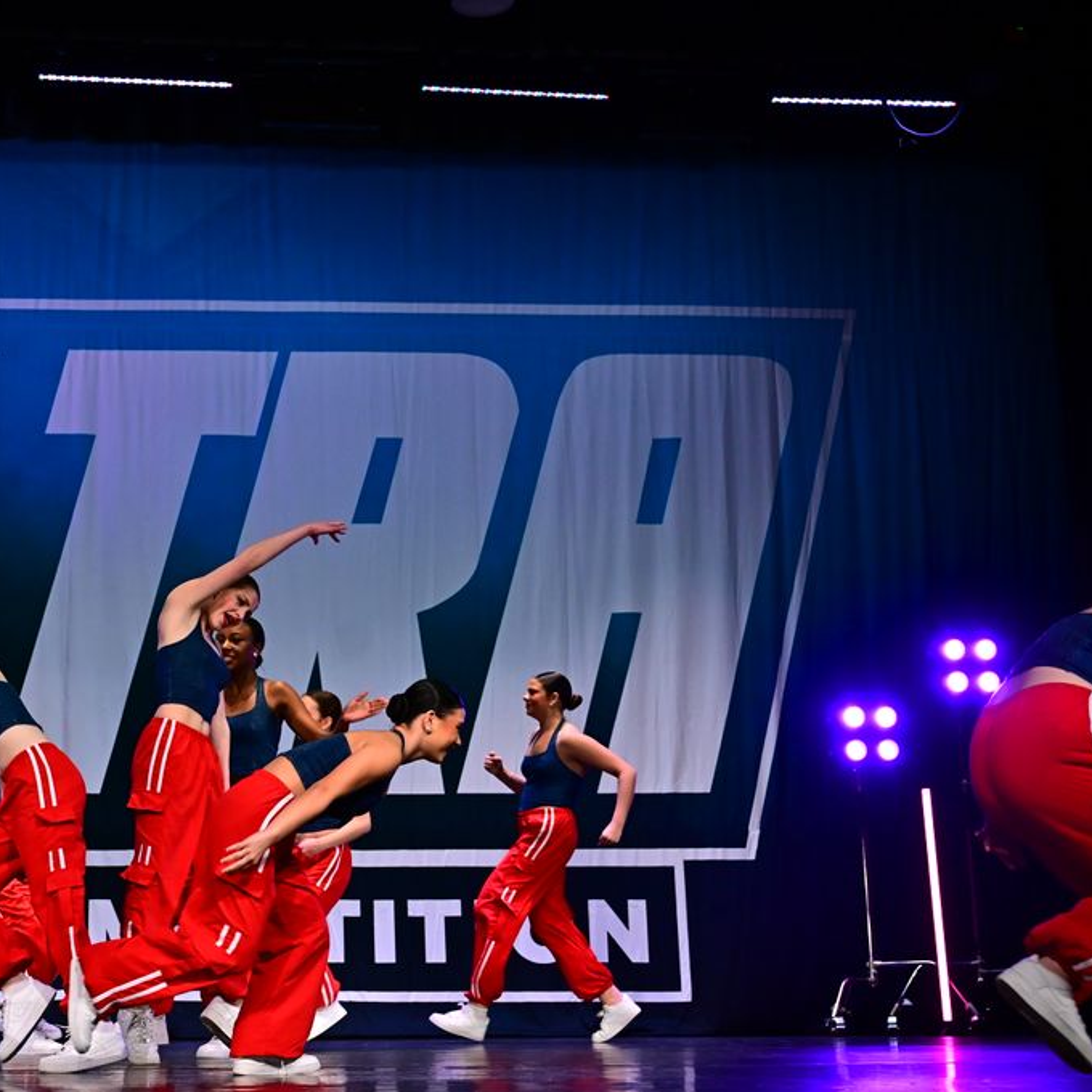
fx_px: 1963
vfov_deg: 31.1
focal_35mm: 55
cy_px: 547
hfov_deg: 30.7
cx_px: 304
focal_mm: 43
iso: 3200
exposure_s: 1/800
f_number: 3.5
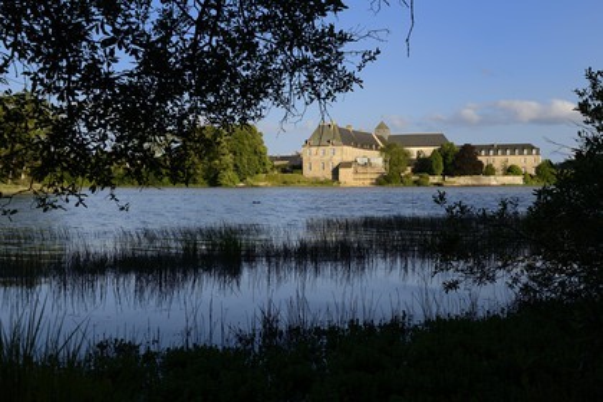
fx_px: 636
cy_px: 201
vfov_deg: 35.1
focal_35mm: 38
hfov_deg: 50.7
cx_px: 302
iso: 200
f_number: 11
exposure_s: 1/200
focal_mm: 38
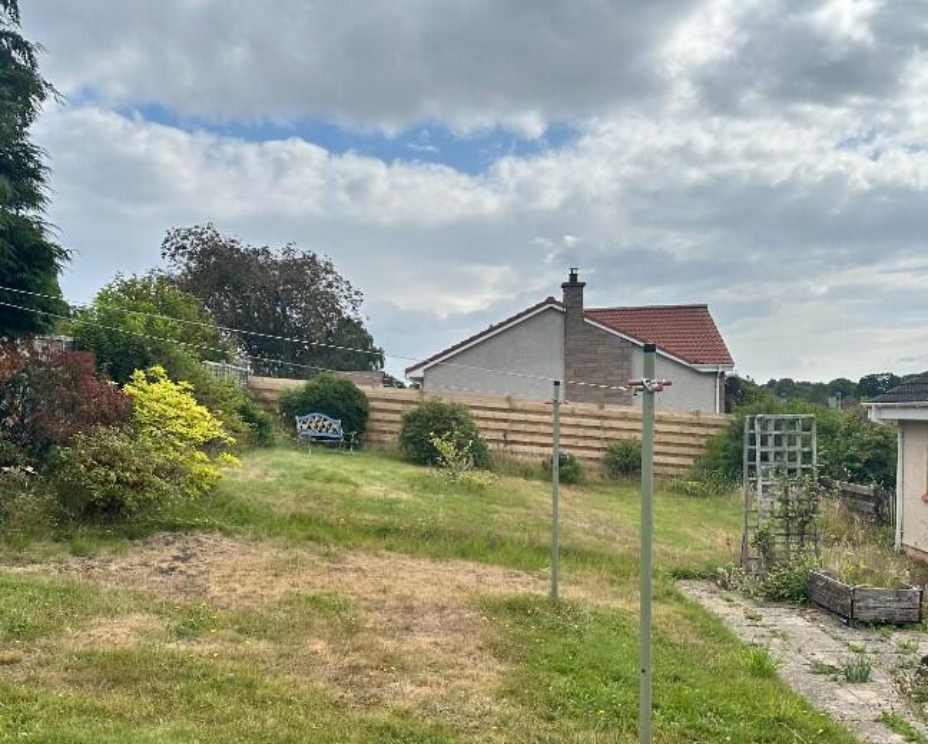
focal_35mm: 37
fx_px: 1017
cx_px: 458
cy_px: 457
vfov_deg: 39.9
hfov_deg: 49.1
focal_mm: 6.86
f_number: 1.78
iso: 80
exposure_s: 1/6623
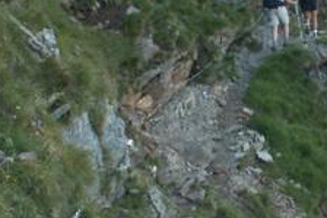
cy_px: 80
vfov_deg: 13.1
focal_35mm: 104
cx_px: 273
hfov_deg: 19.4
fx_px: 944
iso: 50
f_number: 4
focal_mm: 5.86
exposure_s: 1/40
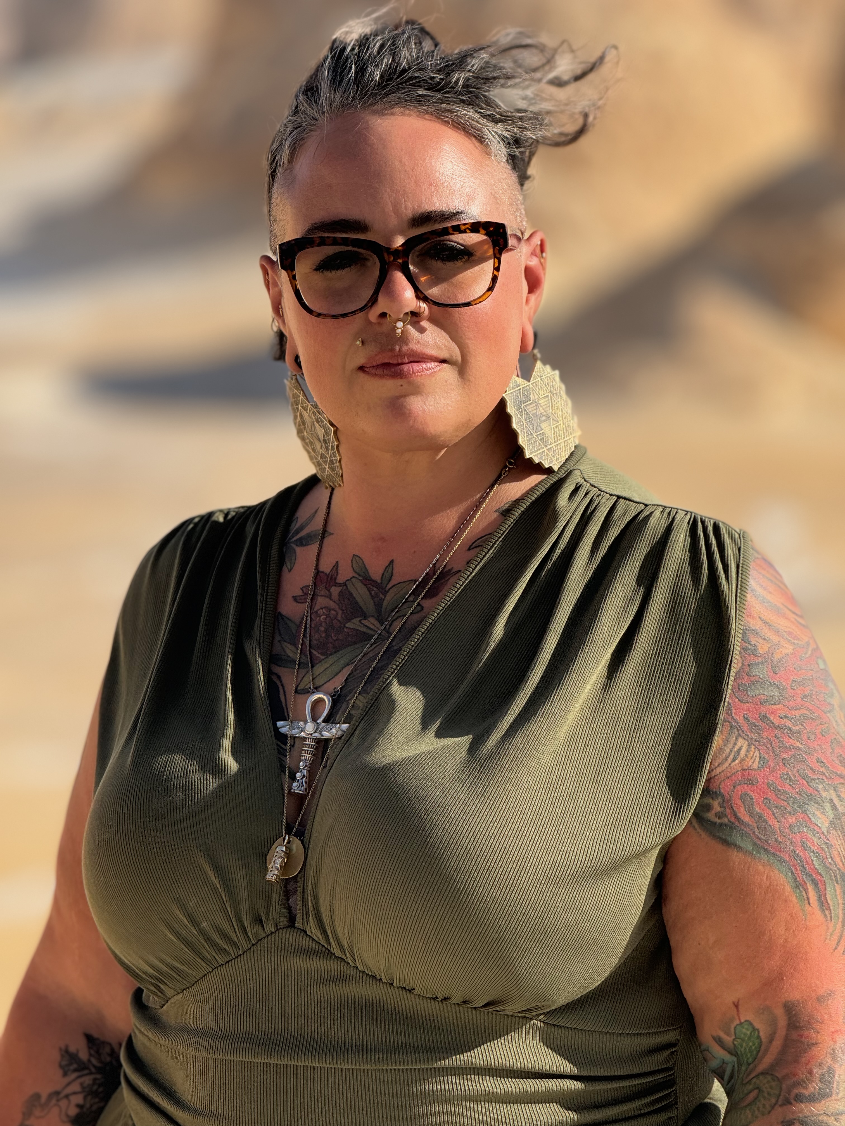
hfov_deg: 12.3
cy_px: 563
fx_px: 3906
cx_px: 422
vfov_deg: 16.4
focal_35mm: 120
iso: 50
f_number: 2.8
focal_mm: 15.66
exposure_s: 1/1969
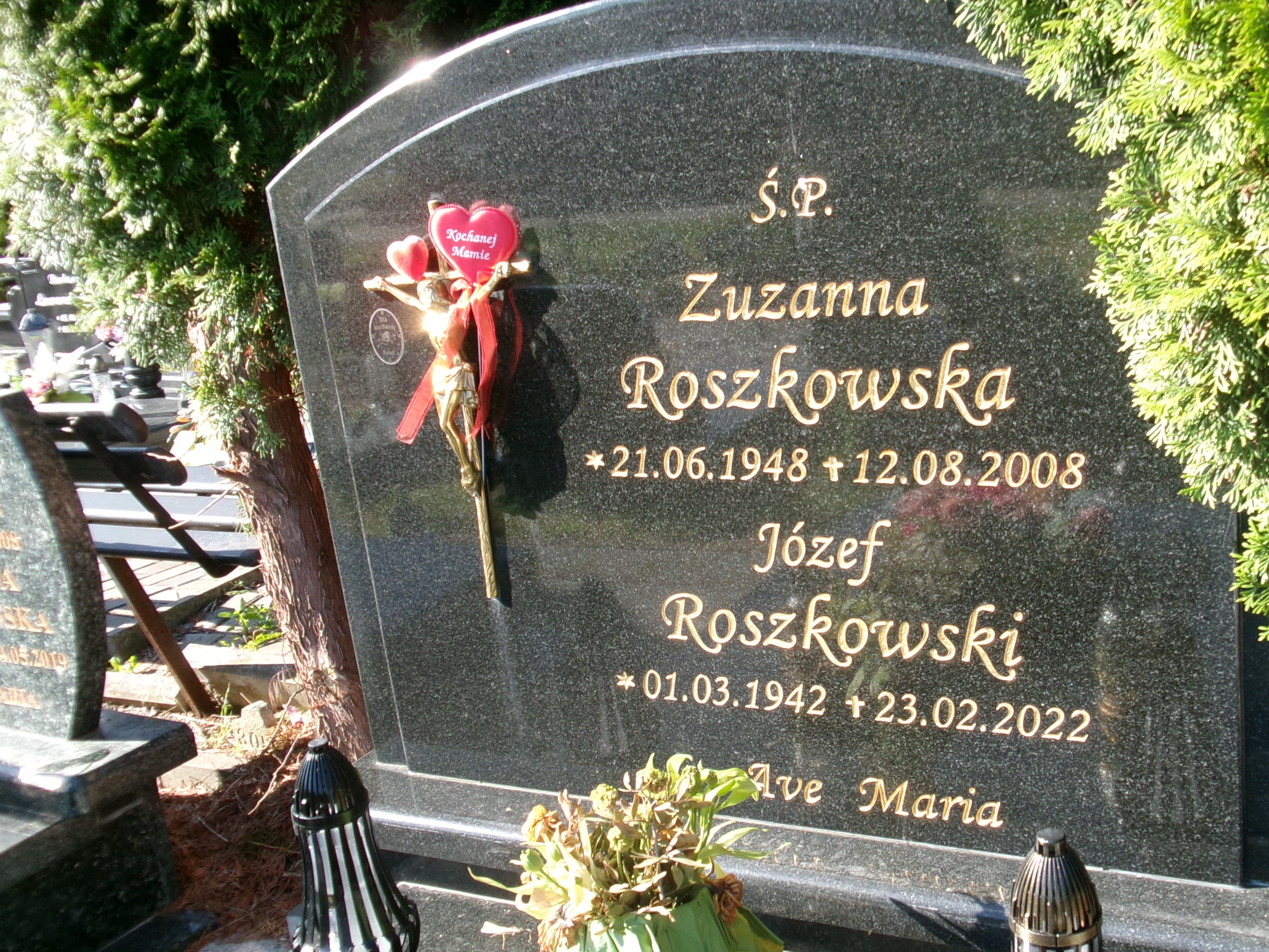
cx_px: 825
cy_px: 470
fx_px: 1356
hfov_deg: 49.4
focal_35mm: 37
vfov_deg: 38.7
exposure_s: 1/170
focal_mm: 5.1
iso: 100
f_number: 3.9
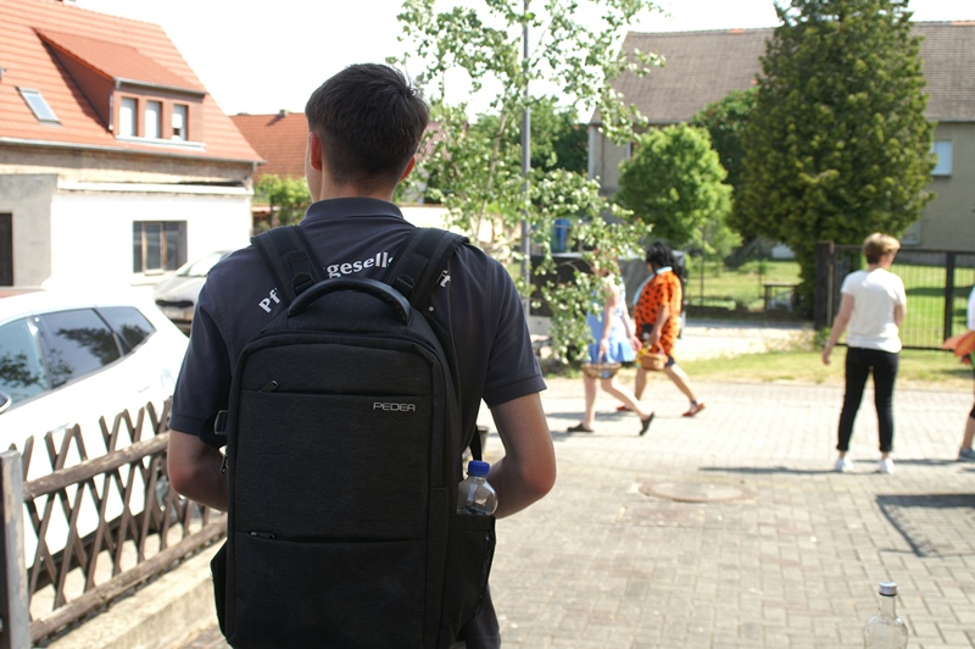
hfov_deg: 43.6
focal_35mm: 45
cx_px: 488
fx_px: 1218
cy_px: 324
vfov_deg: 29.8
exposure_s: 1/350
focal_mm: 30
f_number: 4.5
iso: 100
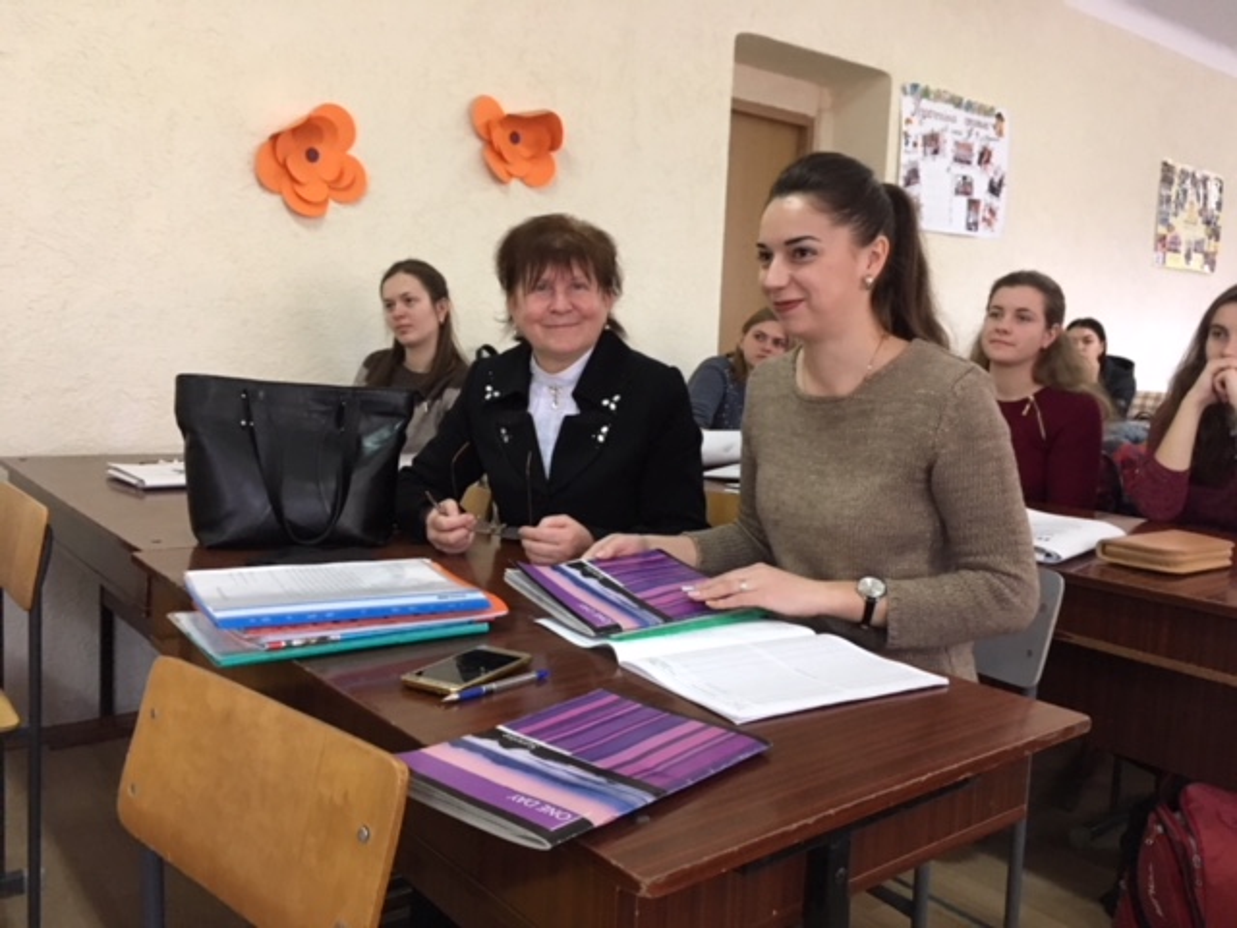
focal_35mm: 29
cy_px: 464
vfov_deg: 48.2
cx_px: 618
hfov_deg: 61.7
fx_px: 1036
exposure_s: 1/25
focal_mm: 4.15
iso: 200
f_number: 2.2
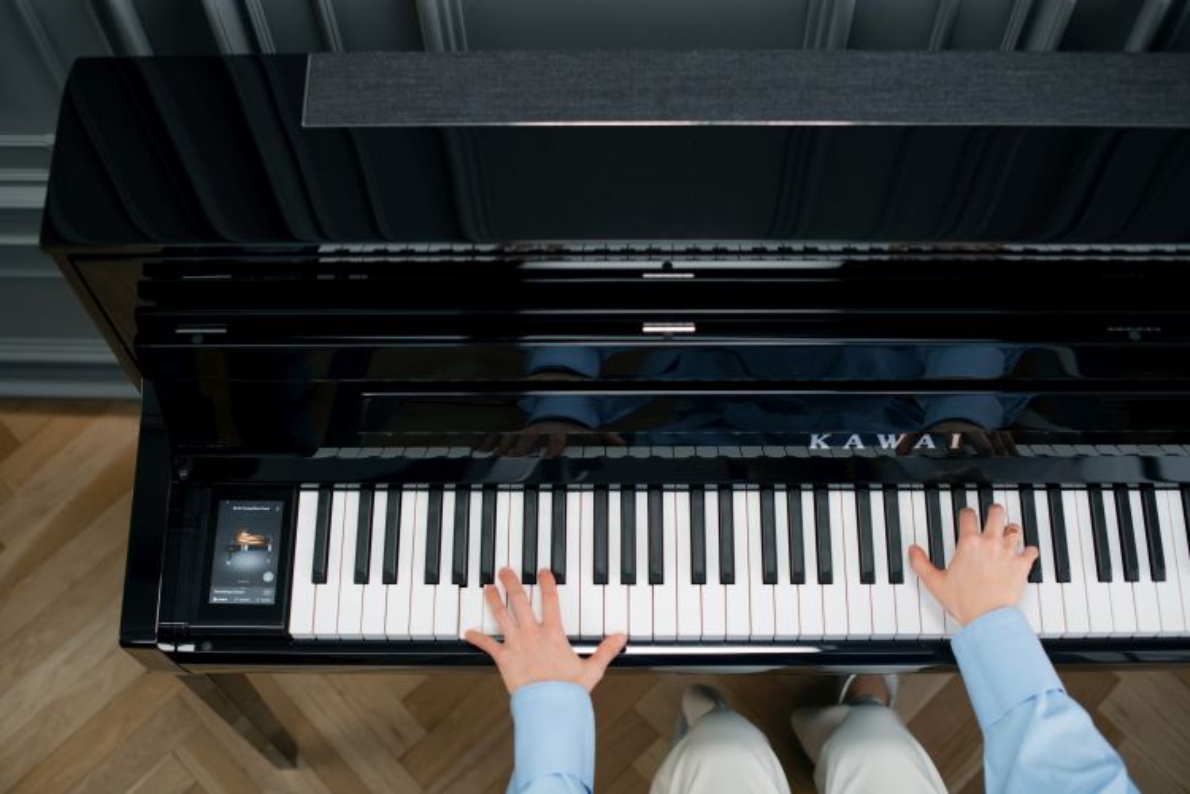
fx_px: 1653
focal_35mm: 50
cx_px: 595
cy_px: 397
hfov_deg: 39.6
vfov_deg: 27.0
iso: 800
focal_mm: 50
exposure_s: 1/200
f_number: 2.8
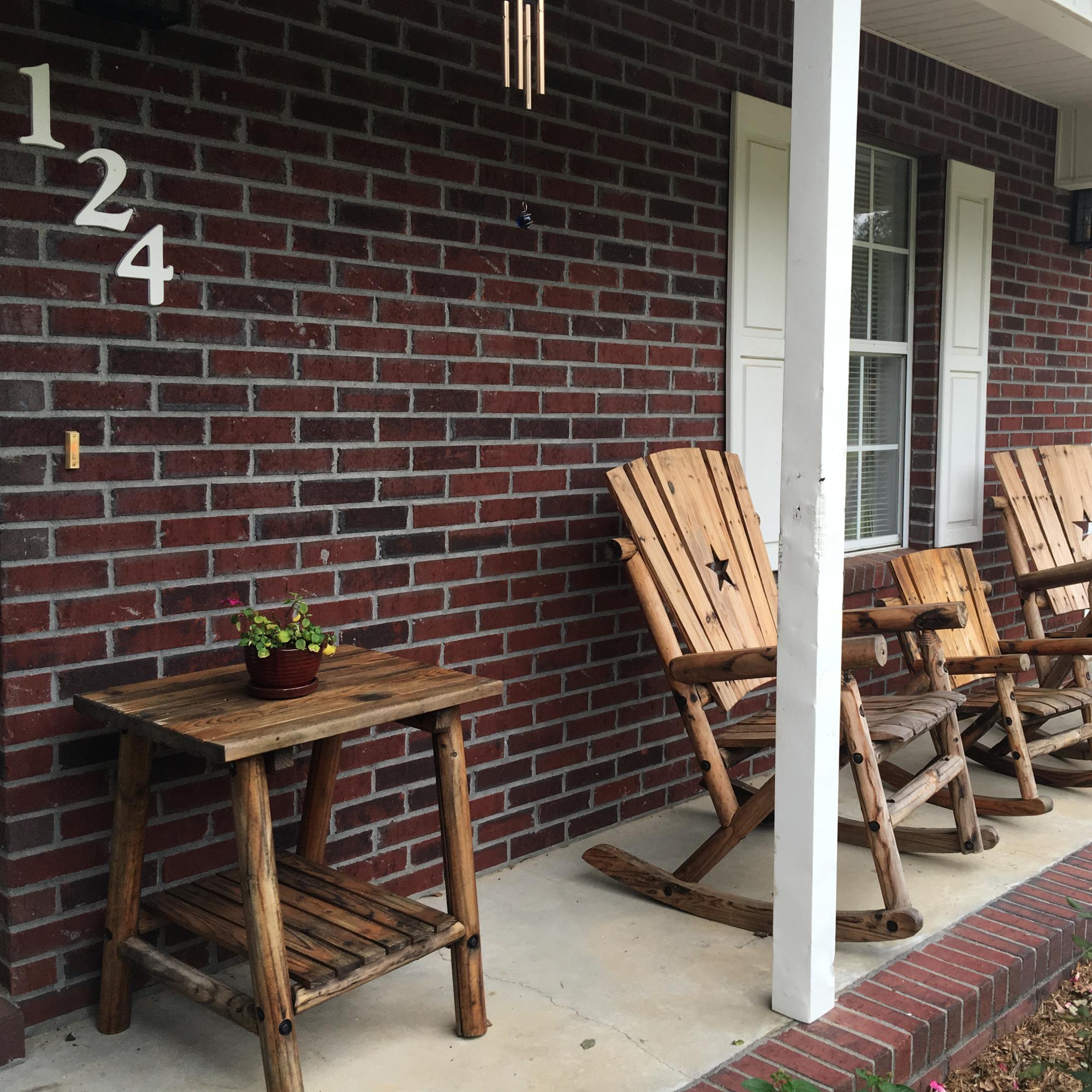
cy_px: 520
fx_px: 1285
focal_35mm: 36
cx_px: 681
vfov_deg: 46.0
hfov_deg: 45.7
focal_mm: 4.15
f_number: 2.2
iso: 32
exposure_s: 1/120
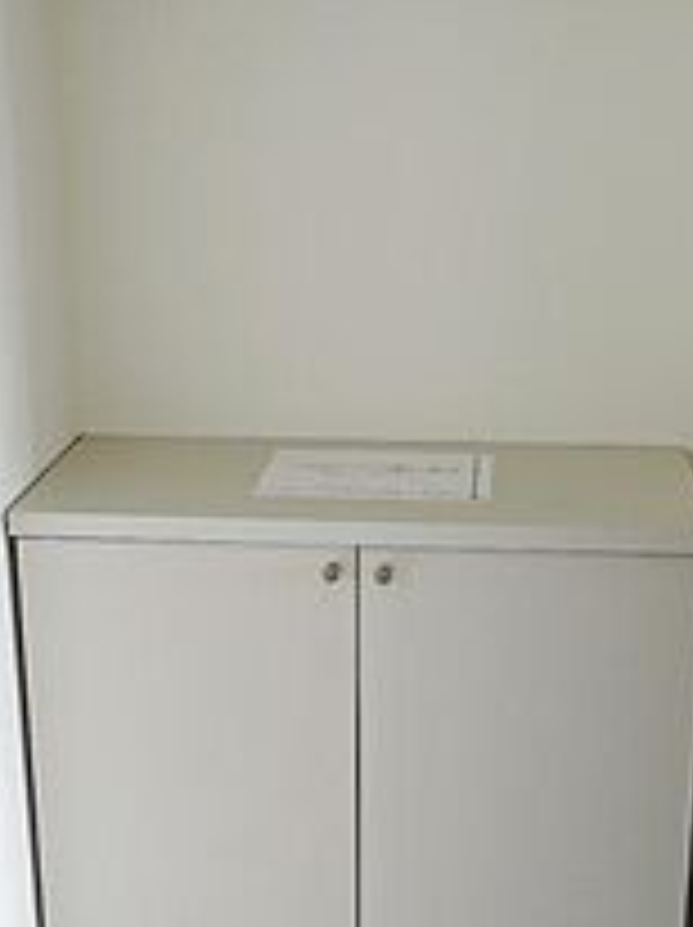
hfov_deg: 26.0
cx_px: 369
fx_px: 1498
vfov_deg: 34.4
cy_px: 500
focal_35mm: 56
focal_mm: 5.1
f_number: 2.8
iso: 160
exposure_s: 1/30
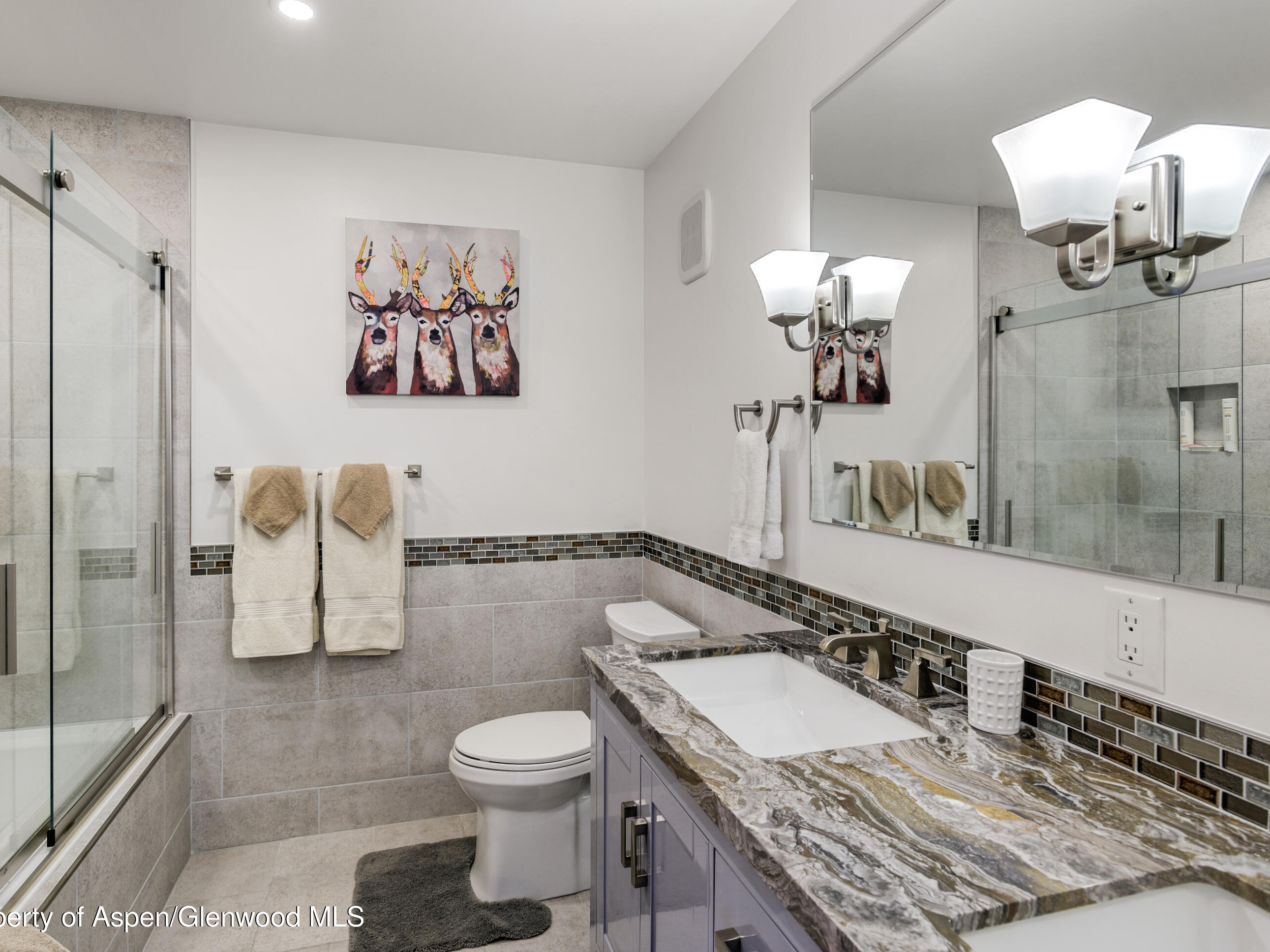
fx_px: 697
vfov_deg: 68.7
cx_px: 594
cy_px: 470
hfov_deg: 84.6
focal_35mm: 19
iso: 160
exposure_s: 1/6
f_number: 7.1
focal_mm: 17
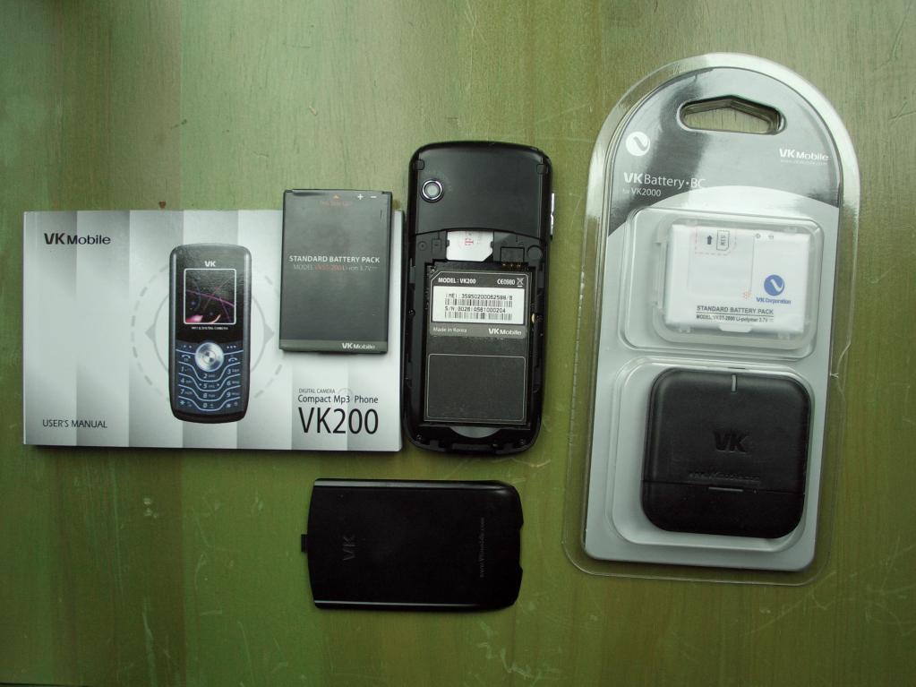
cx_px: 458
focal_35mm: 36
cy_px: 344
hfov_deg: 51.4
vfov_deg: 39.6
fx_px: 953
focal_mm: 7.81
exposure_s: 1/80
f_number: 2.9
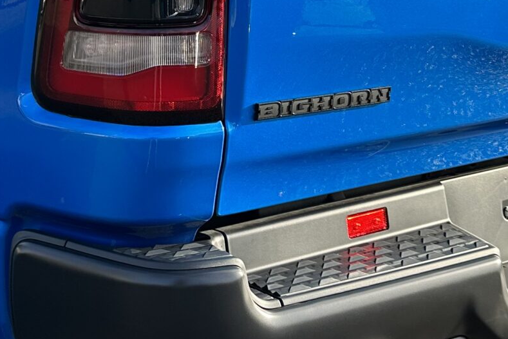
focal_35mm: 81
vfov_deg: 16.7
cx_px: 127
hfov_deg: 24.8
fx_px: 1143
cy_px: 53
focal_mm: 6.86
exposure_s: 1/1453
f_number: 1.78
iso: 80
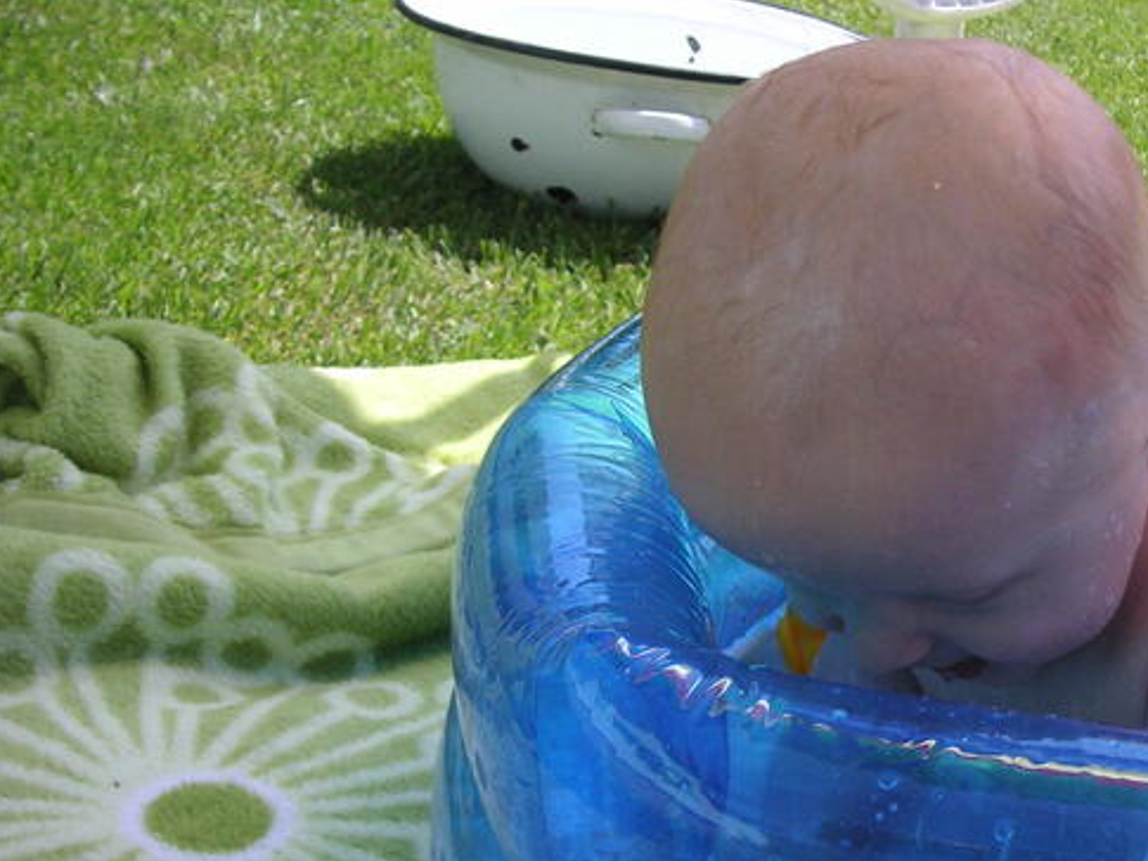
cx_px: 935
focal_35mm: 61
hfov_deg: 30.8
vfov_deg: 24.0
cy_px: 464
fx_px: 2023
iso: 50
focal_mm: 6.1
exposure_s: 1/180
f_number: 6.7
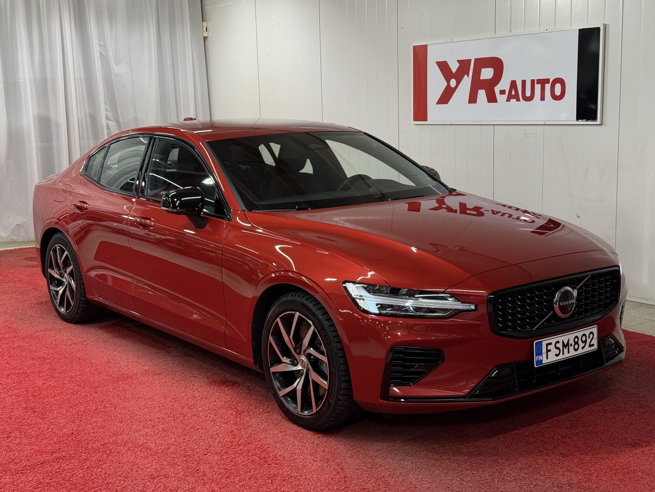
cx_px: 328
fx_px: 908
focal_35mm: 48
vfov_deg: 30.3
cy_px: 246
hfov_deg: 39.7
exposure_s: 1/117
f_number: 1.78
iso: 125
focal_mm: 6.76
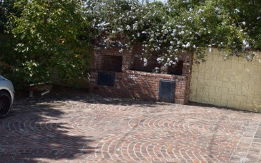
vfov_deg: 22.0
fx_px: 420
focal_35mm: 59
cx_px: 105
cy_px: 96
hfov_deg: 34.4
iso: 100
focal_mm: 24
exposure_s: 1/640
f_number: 4
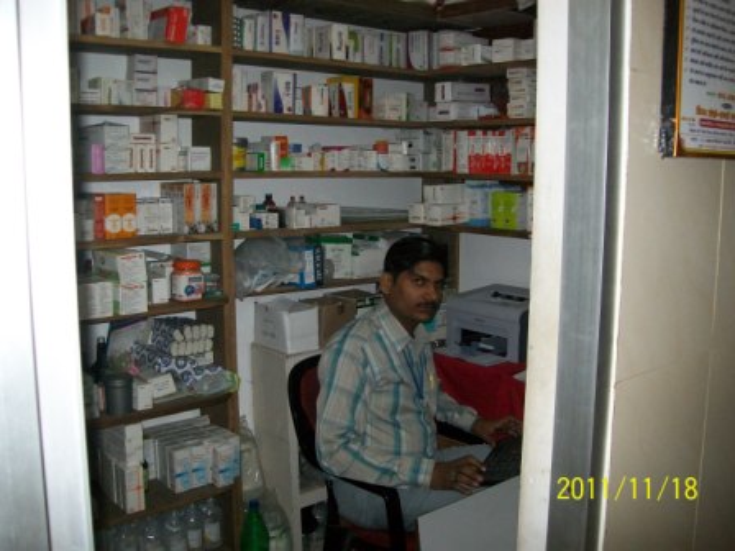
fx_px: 722
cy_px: 276
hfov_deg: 54.0
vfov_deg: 41.8
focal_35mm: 34
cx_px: 368
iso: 160
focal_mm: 6.1
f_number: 2.7
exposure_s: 1/60
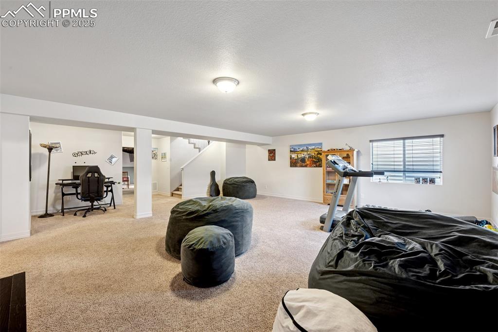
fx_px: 207
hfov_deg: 100.4
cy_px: 166
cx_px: 249
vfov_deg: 77.3
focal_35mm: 15
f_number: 11
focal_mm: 15
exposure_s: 5
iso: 100
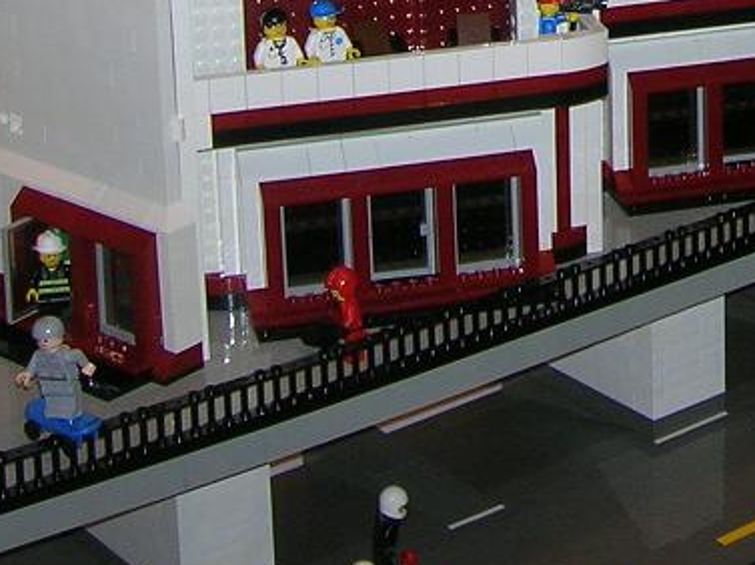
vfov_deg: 11.8
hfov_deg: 16.4
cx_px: 793
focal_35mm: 117
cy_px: -391
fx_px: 2549
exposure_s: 1/60.1
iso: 50
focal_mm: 5.7
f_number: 2.9
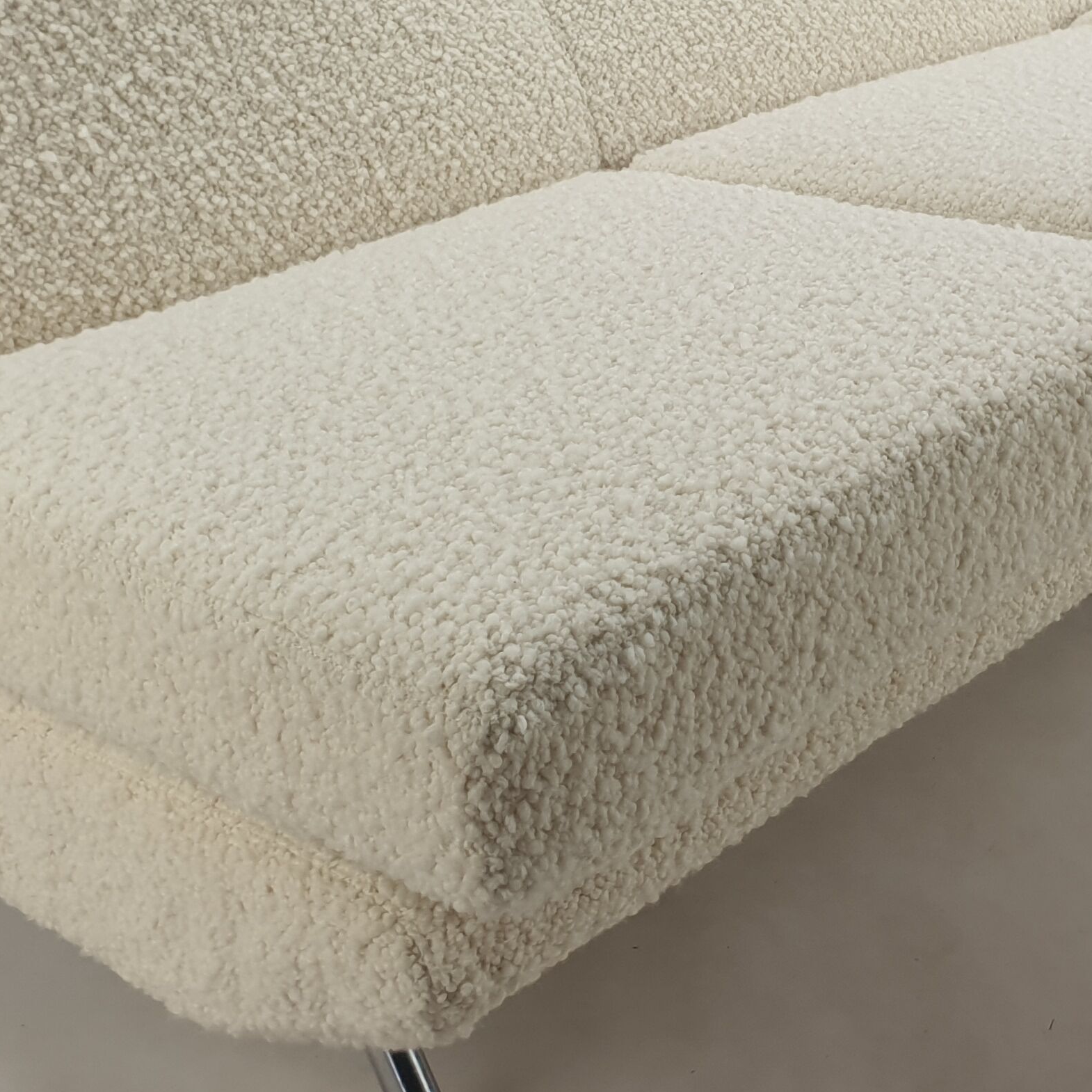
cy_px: 216
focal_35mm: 59
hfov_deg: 28.9
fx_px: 2106
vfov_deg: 28.4
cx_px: 699
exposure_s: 1/100
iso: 64
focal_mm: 4.3
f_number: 2.4
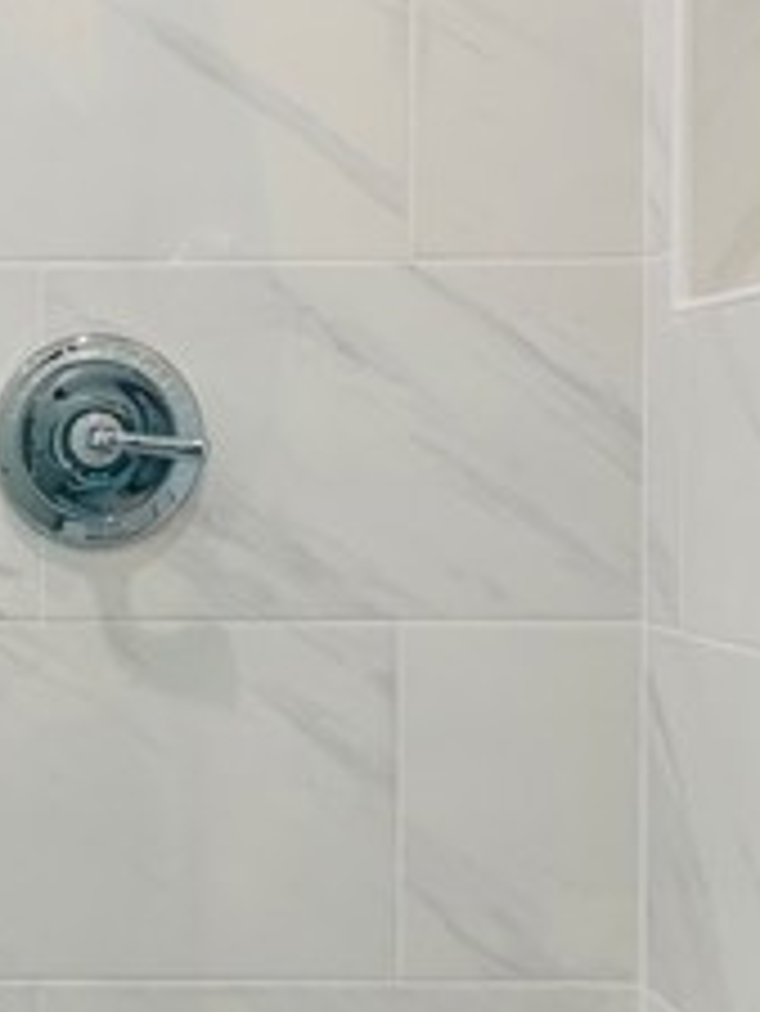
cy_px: 522
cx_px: 13
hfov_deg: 19.4
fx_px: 2164
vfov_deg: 26.3
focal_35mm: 74
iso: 50
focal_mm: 4.25
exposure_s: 1/120
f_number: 1.8
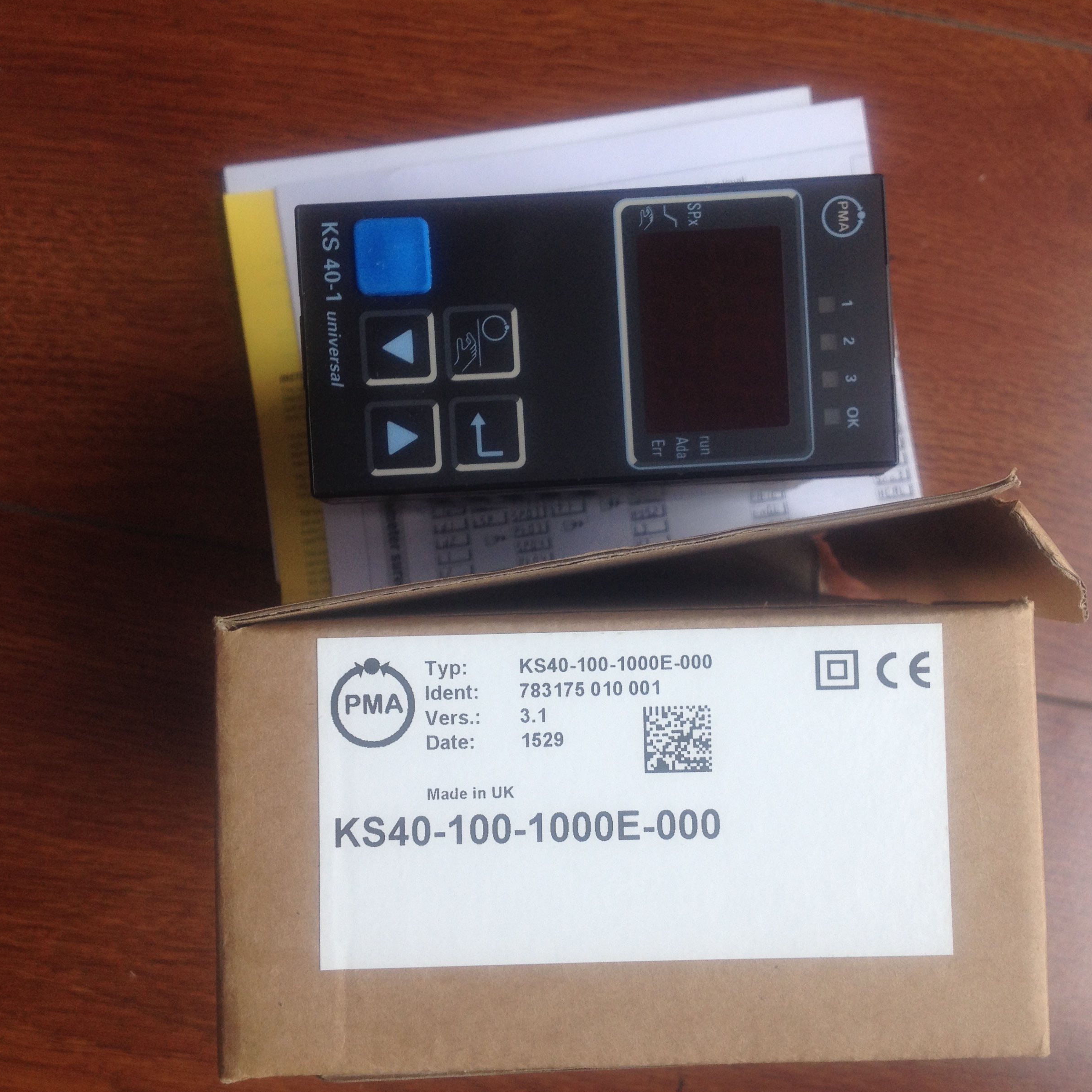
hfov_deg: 40.0
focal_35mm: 42
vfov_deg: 40.0
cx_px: 584
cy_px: 542
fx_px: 1499
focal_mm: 4.28
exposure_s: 1/162
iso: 50
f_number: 2.4
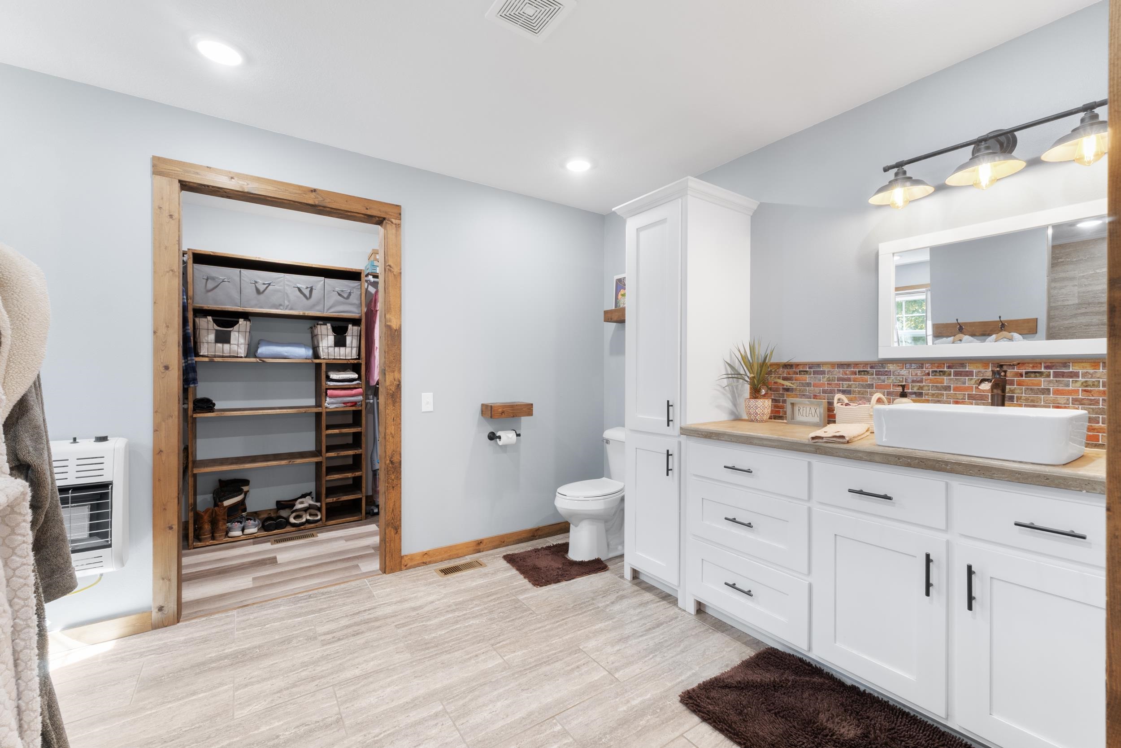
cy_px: 374
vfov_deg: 77.3
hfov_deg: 100.4
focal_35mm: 15
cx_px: 560
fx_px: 467
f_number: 9
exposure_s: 1/1.67
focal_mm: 10
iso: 200
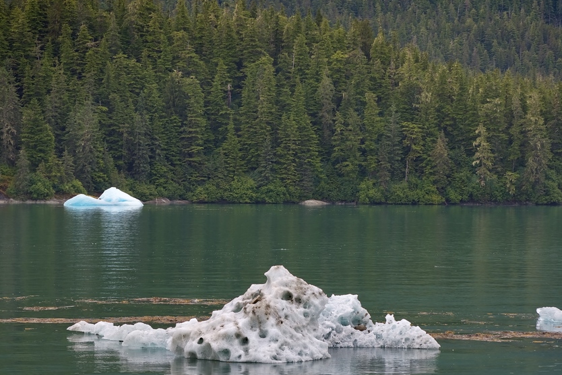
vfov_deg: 7.7
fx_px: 2780
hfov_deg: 11.5
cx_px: 313
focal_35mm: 178
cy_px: 267
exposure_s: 1/250
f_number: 6.3
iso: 100
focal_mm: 116
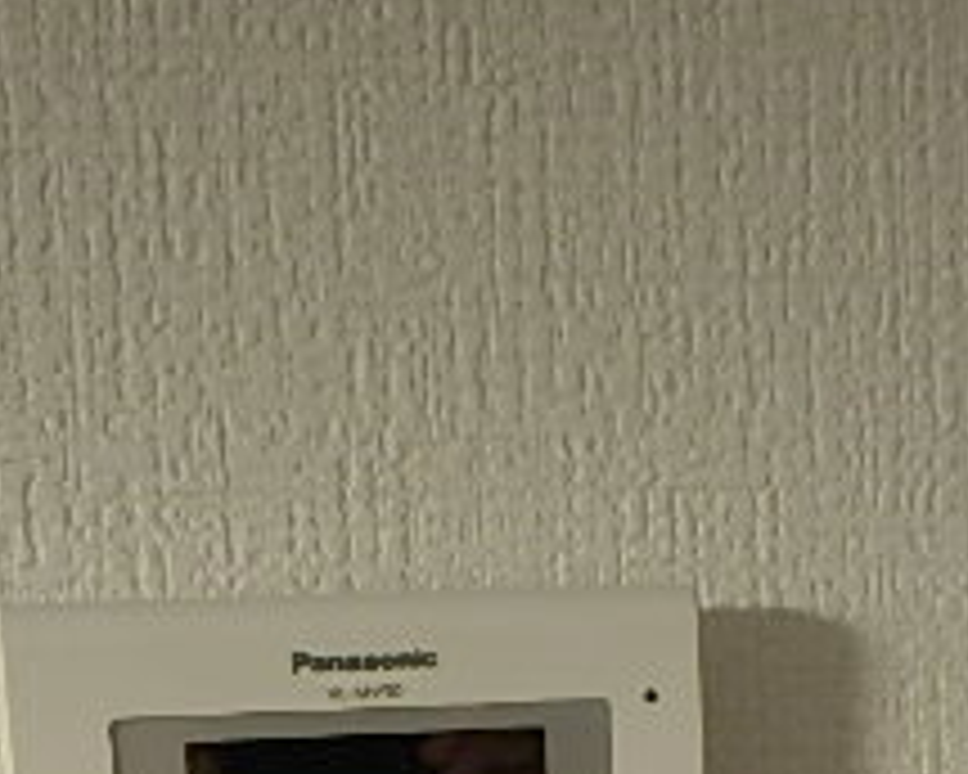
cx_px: 689
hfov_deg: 30.6
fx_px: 1748
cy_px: 950
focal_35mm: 61
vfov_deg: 22.8
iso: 125
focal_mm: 3.7
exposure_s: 1/250
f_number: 3.5
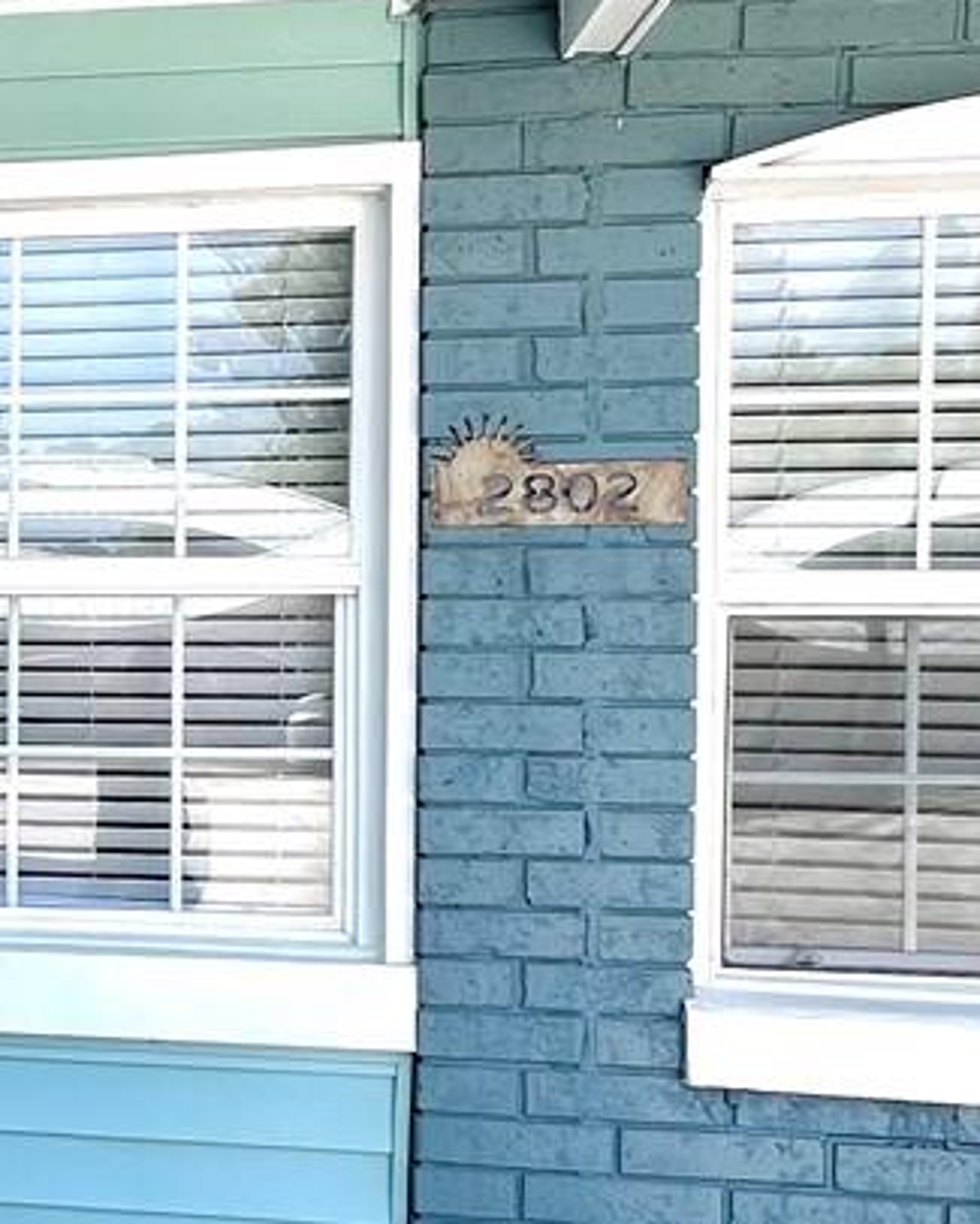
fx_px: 1812
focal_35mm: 50
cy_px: 690
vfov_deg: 37.3
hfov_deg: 25.9
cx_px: -289
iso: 32
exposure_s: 1/506
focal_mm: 1.57
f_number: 1.8
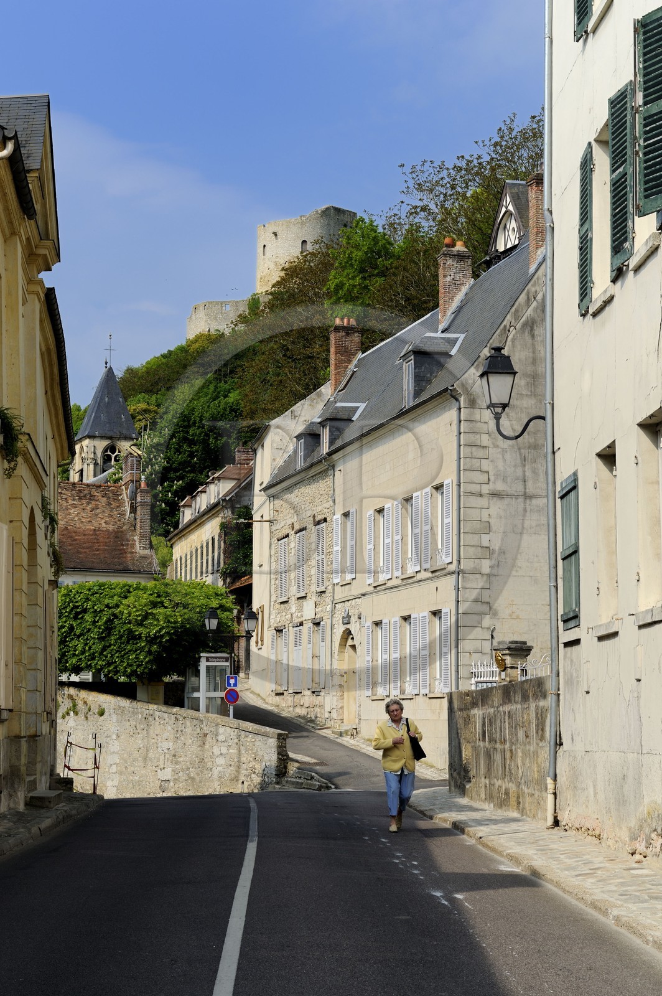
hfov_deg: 19.4
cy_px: 498
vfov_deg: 28.9
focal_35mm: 70
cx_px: 331
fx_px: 1934
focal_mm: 70
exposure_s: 1/200
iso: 200
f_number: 14
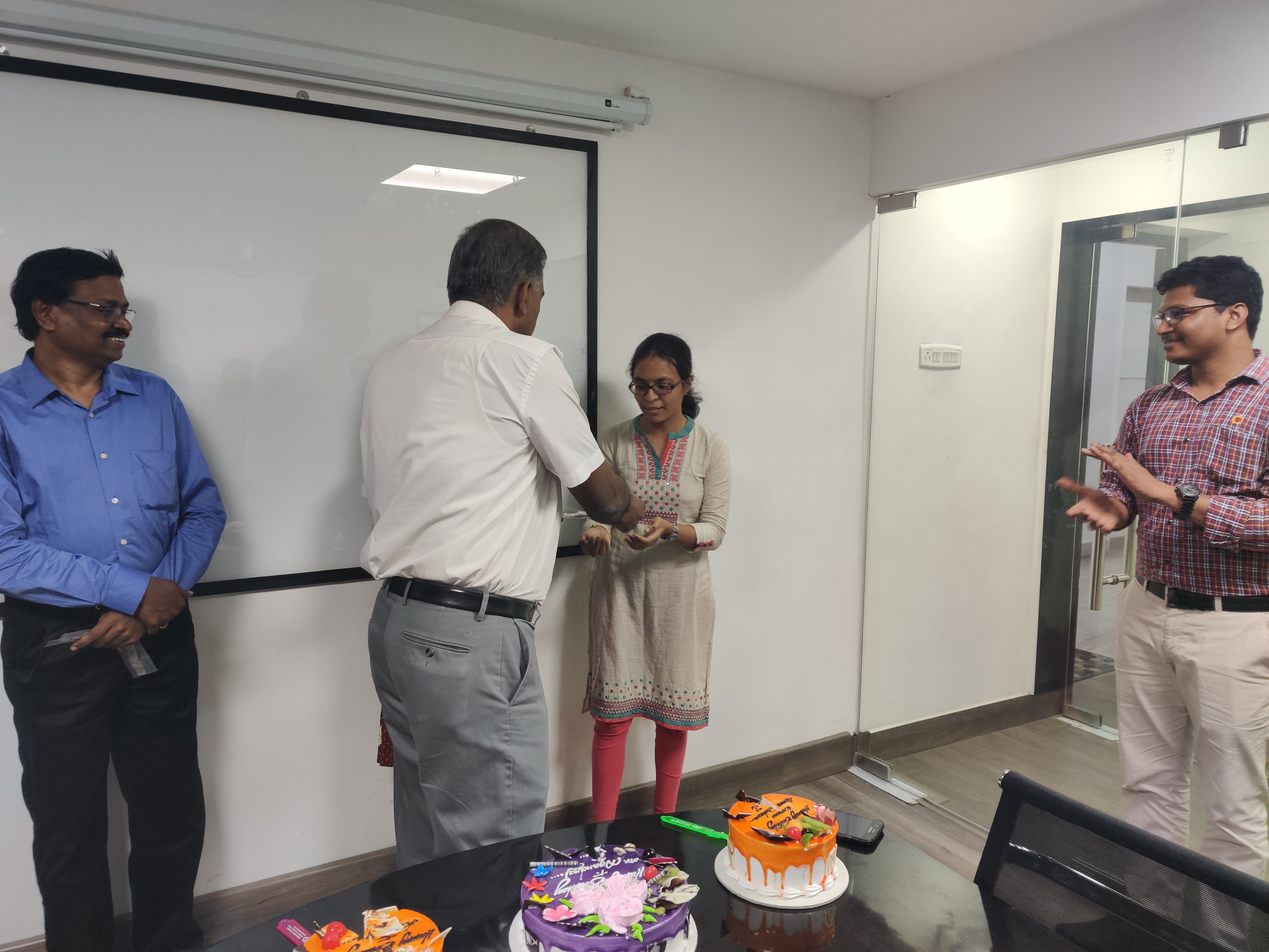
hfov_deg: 65.3
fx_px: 990
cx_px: 634
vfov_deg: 51.4
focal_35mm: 27
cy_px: 476
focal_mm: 4.75
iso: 250
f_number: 1.65
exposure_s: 1/50
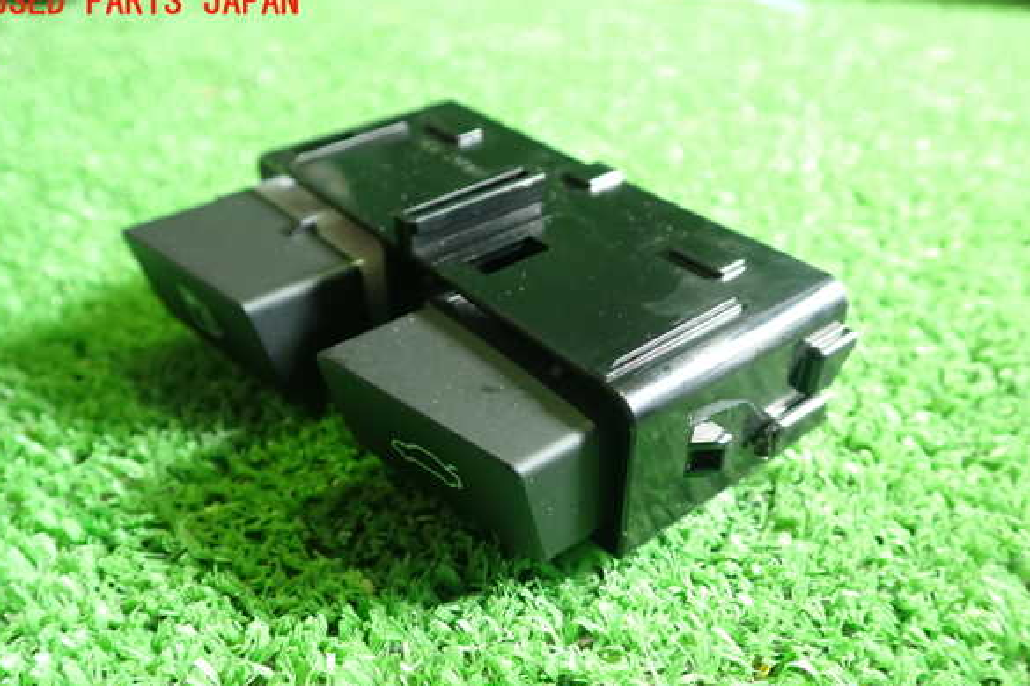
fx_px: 915
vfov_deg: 41.1
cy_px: 376
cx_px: 507
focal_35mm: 32
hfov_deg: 58.7
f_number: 2.3
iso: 320
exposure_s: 1/30
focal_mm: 5.4
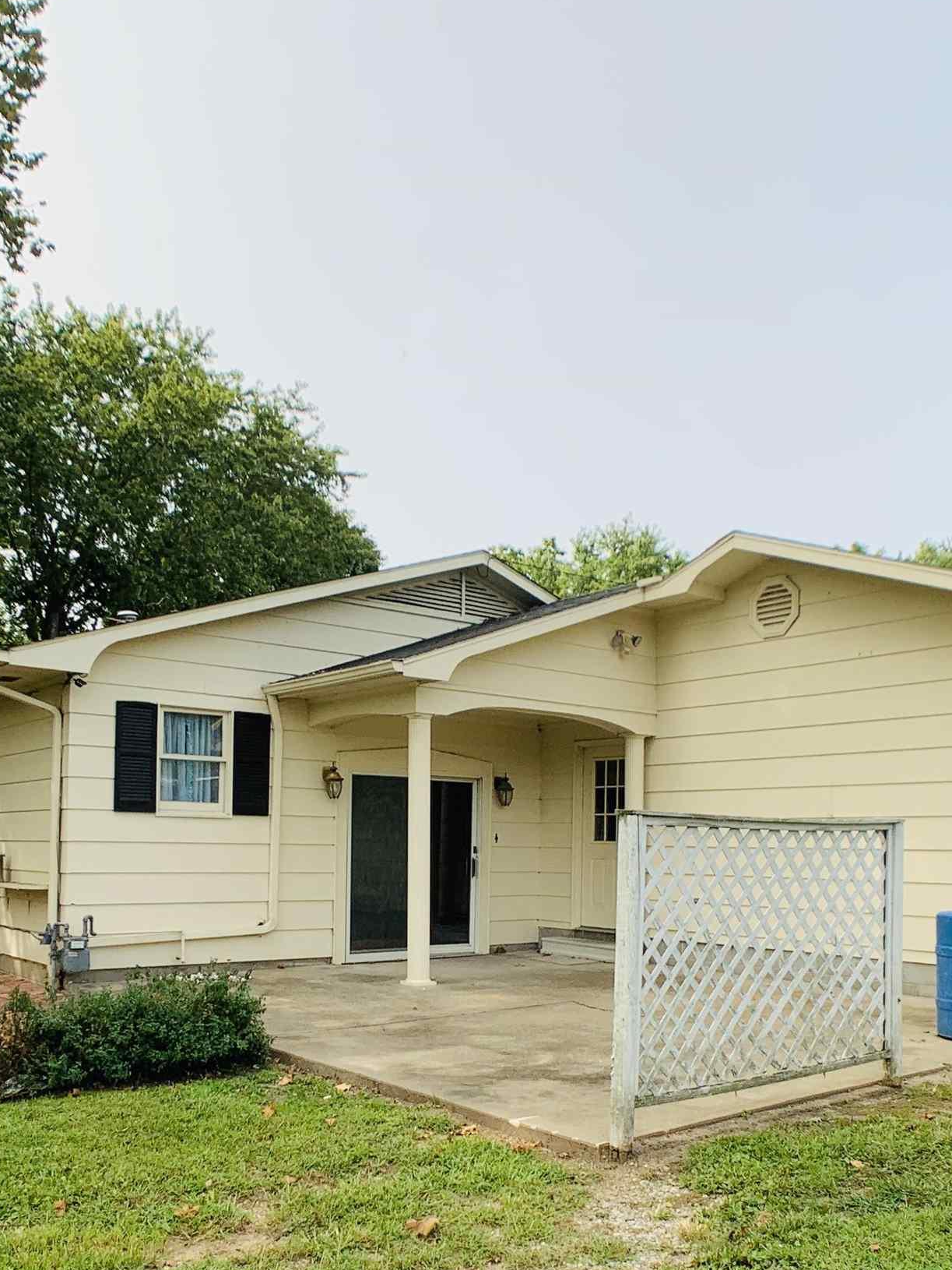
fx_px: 1796
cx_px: 504
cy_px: 862
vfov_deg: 38.4
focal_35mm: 49
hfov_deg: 29.7
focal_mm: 4.25
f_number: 1.8
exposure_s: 1/1447
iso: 25
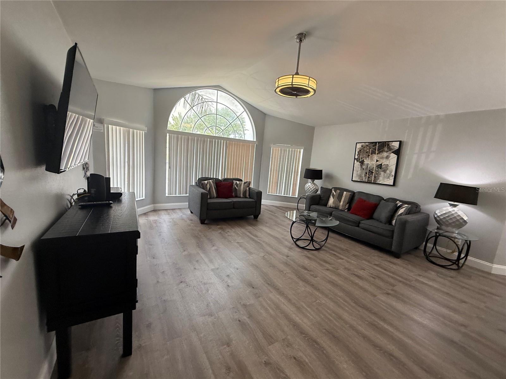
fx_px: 205
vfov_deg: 85.7
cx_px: 253
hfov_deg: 102.1
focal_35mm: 14
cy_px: 190
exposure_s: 1/120
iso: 200
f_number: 2.2
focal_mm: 2.22
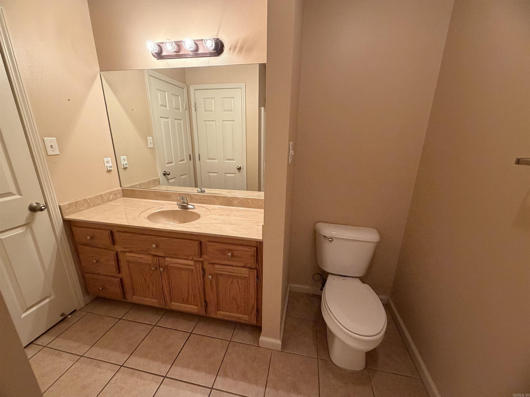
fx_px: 214
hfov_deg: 102.1
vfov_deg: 85.7
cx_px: 265
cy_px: 198
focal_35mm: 14
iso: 500
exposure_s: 1/60
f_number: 2.2
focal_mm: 2.22
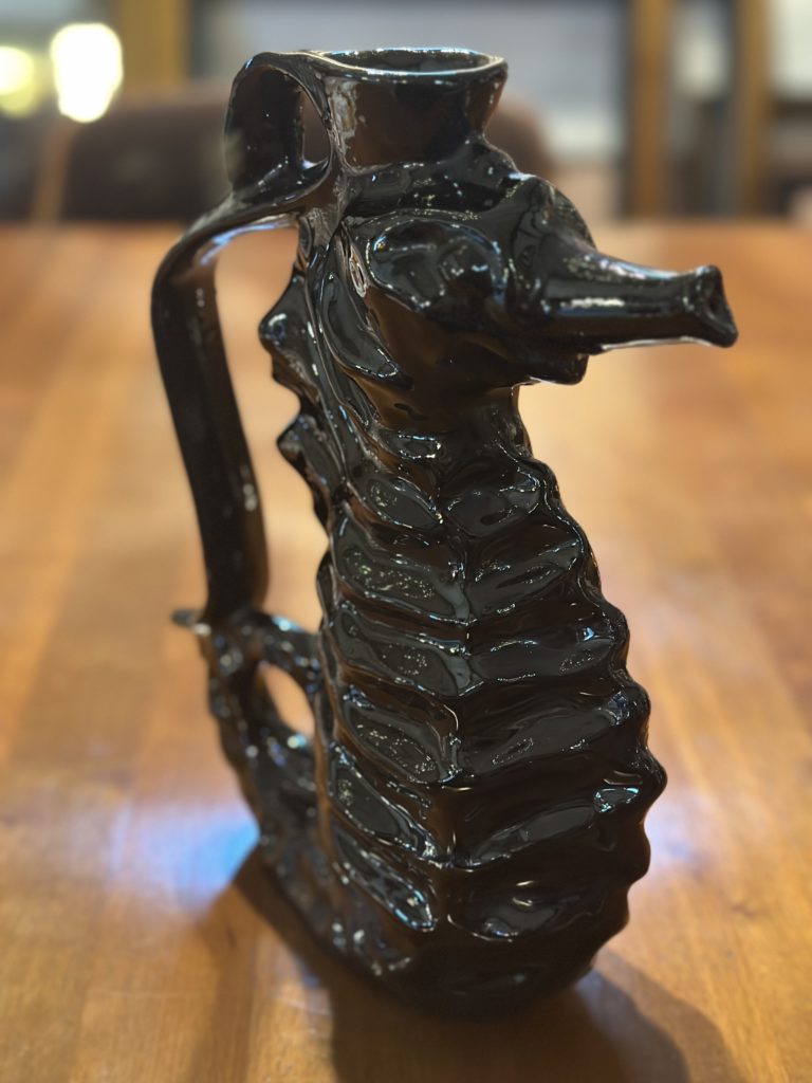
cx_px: 406
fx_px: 1501
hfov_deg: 30.3
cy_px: 542
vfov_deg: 39.7
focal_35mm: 48
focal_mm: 6.86
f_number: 1.78
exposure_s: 1/33
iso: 640
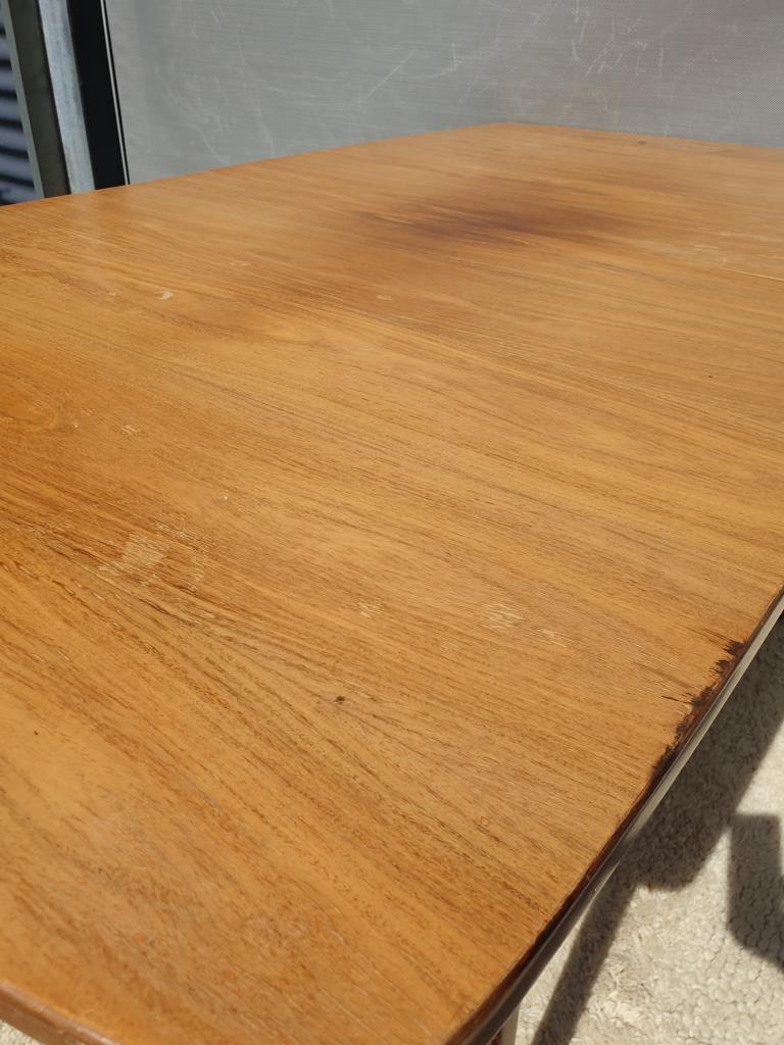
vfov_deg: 67.3
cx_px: 392
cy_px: 522
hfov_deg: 53.1
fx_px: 785
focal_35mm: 26
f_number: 2.4
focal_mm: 4.3
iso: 50
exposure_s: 1/2169
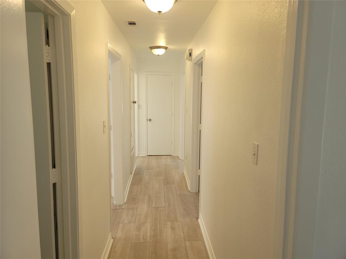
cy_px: 130
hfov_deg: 69.4
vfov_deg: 54.9
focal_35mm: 25
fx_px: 250
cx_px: 173
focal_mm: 7
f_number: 1.8
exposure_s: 1/120
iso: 80
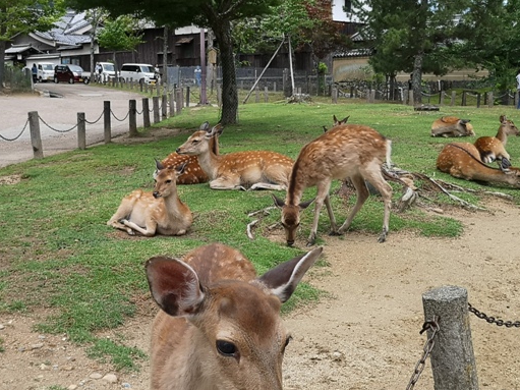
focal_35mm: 47
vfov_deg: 30.8
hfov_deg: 40.4
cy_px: 238
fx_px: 706
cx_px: 255
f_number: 1.8
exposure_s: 1/296
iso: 50
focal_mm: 3.95
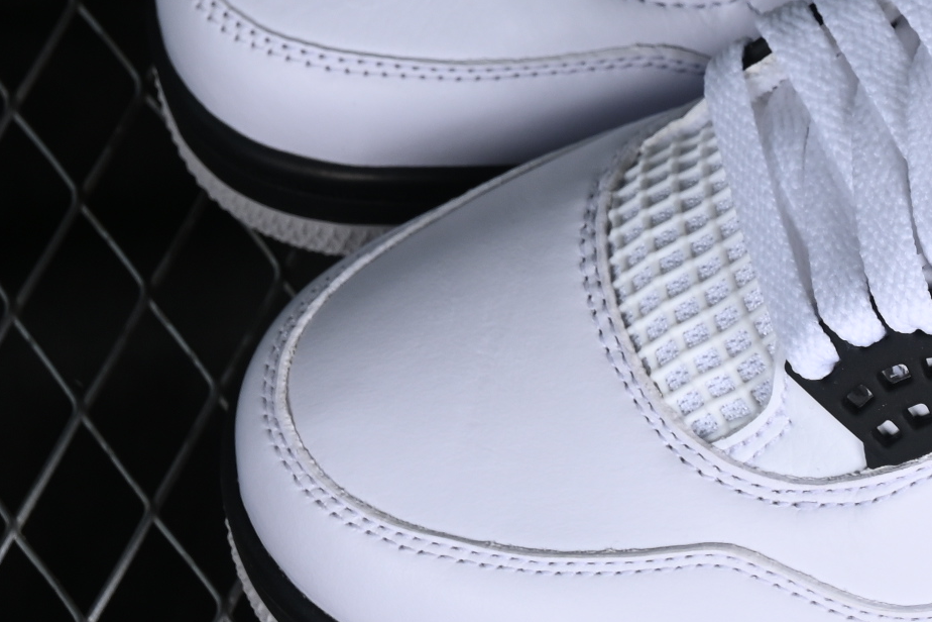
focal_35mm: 226
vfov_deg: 6.1
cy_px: -79
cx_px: 1172
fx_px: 5850
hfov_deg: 9.0
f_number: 8
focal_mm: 50
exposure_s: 1/100
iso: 160
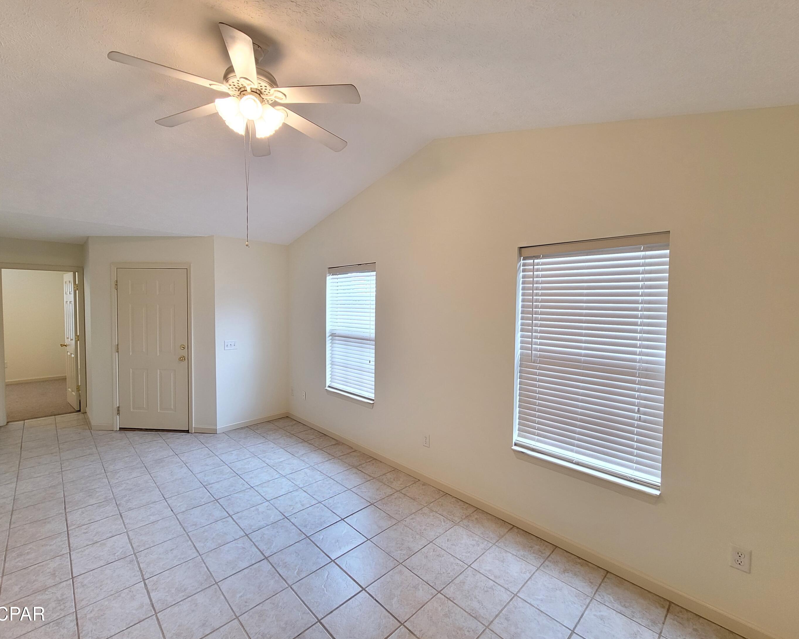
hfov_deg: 100.6
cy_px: 314
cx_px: 374
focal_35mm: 14
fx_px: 331
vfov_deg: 88.0
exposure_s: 1/60
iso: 200
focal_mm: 2.2
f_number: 2.2
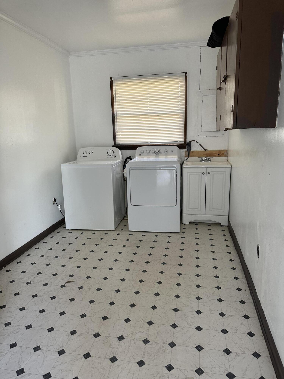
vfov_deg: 71.6
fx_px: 263
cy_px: 190
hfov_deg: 56.8
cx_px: 142
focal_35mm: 24
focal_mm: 6.86
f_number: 1.78
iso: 250
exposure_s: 1/73
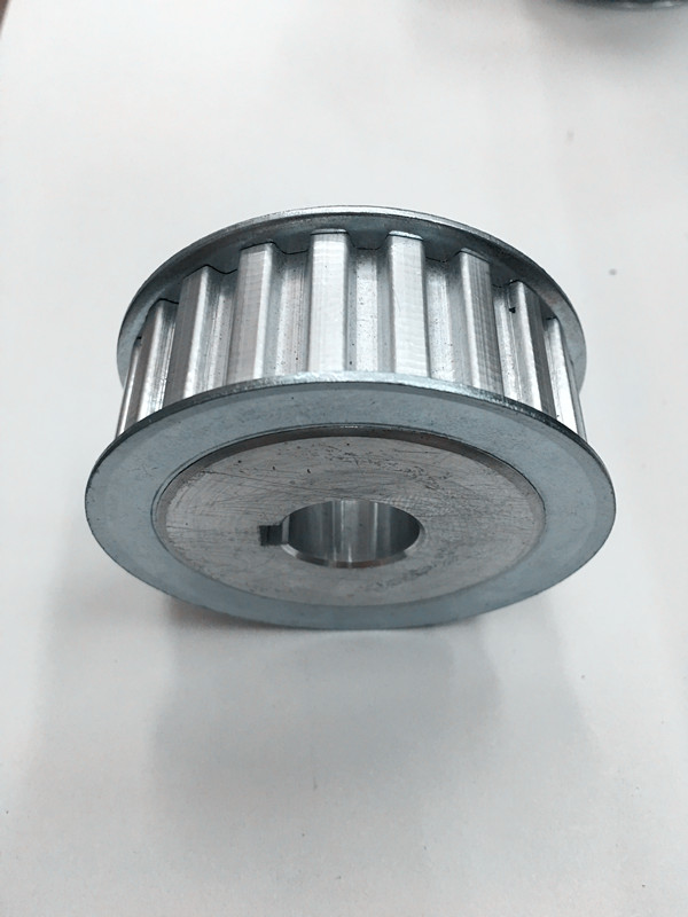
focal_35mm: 29
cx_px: 344
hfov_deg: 48.2
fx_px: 769
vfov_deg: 61.7
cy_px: 458
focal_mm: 4.15
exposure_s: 1/33
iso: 64
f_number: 2.2
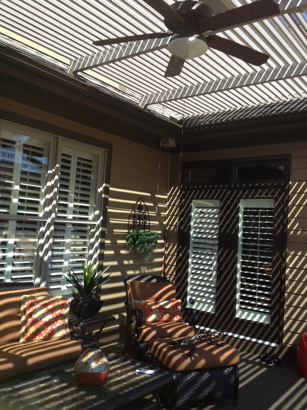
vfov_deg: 52.6
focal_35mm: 35
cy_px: 205
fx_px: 414
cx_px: 154
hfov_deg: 40.7
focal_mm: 4.28
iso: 50
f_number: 2.4
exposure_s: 1/460
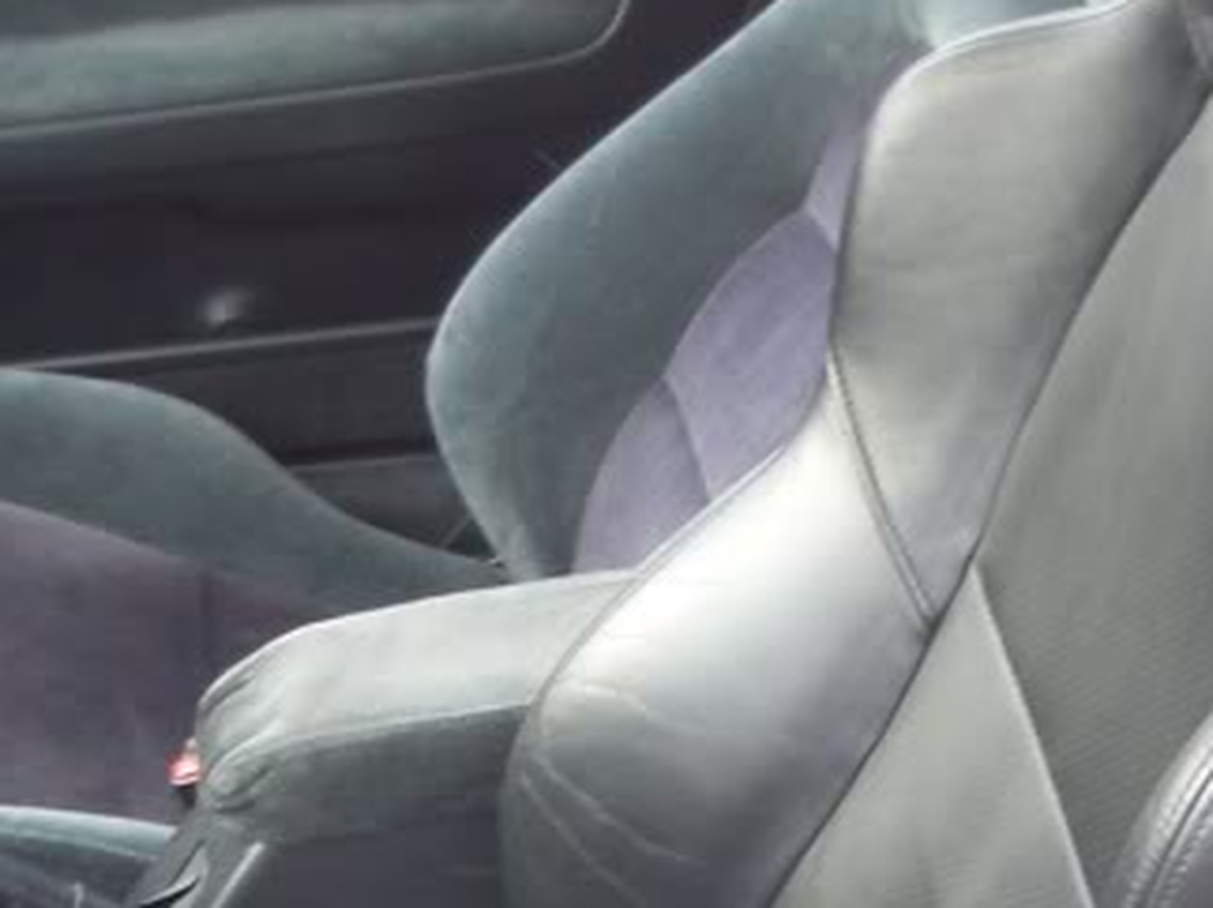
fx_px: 3888
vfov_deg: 13.0
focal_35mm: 111
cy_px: 1036
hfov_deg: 17.7
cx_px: 646
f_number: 2.6
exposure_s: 1/60
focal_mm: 5.8
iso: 100
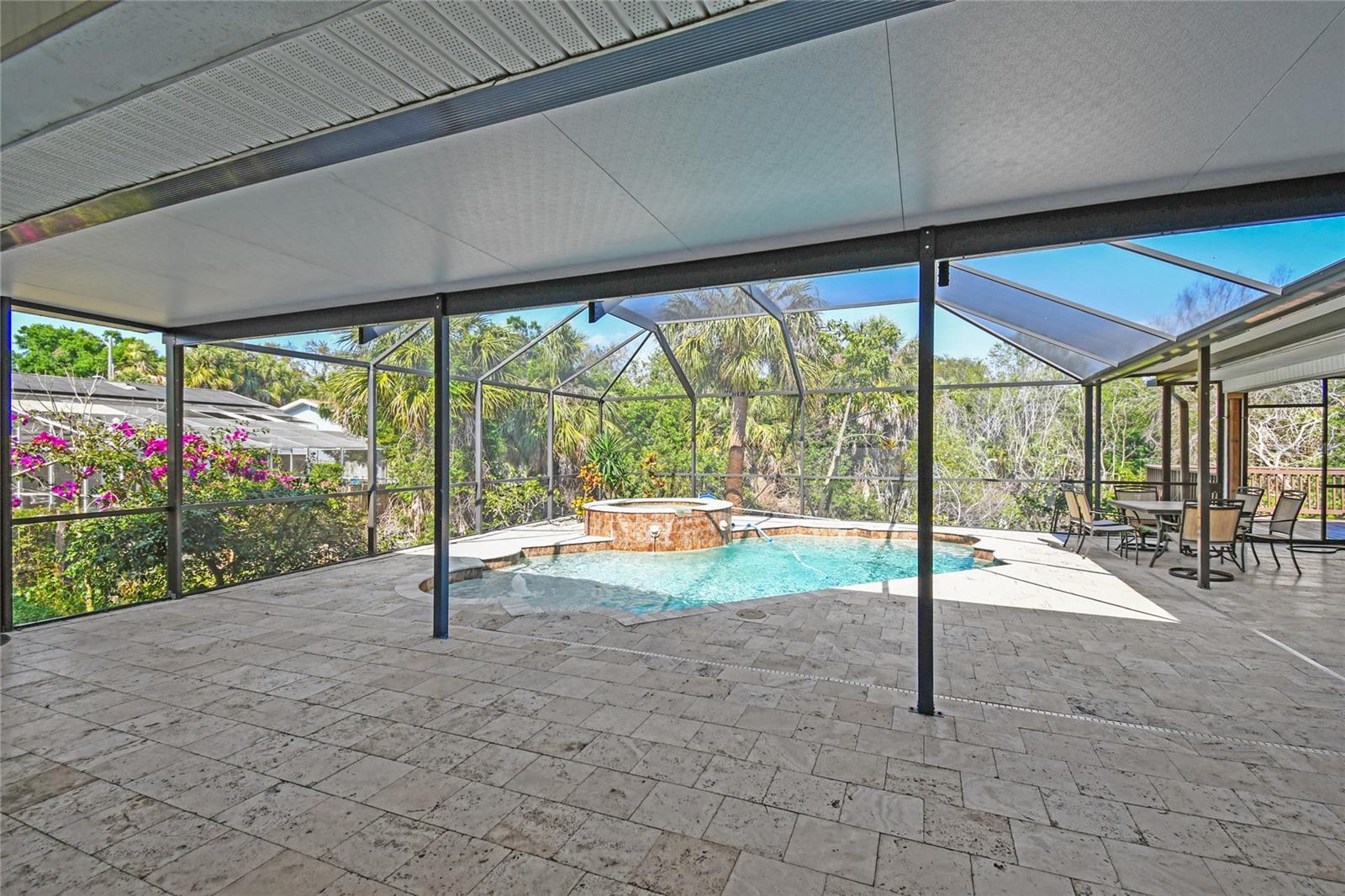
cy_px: 448
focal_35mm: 15
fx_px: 560
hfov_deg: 100.4
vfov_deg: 77.3
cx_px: 672
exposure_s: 1/100
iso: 100
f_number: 7.1
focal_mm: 10
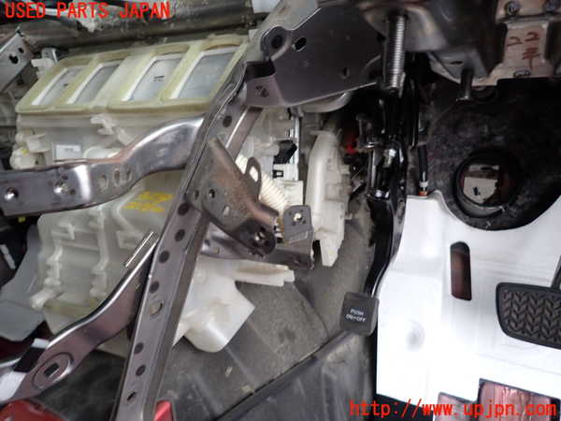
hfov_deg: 69.4
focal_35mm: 25
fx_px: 405
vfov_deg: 54.9
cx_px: 280
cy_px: 210
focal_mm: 4.5
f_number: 2
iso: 200
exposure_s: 1/50
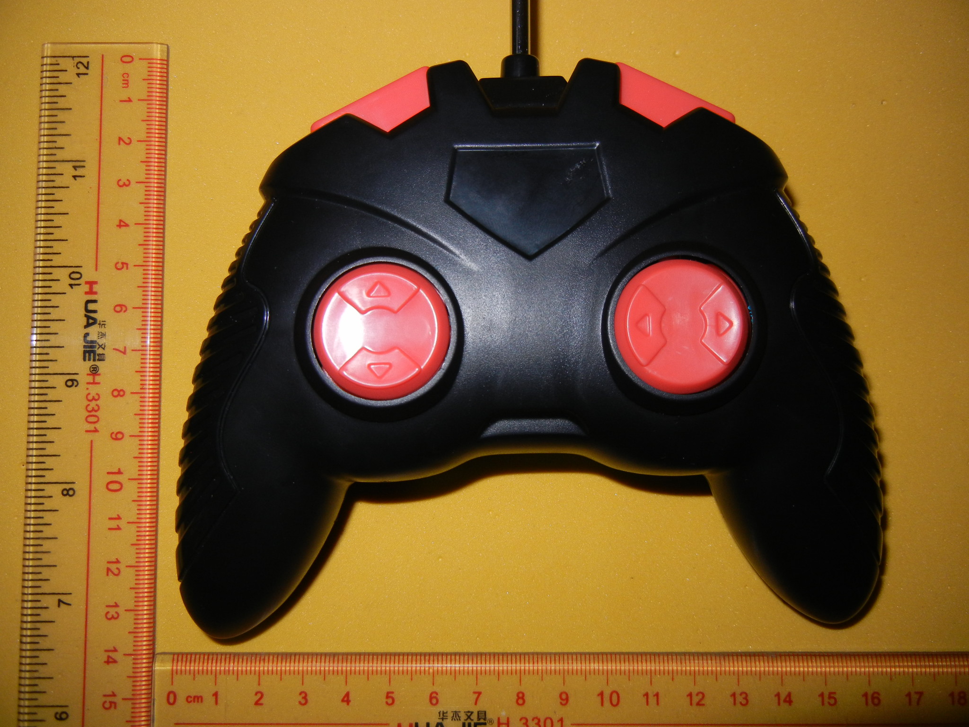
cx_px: 484
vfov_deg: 46.8
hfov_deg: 60.0
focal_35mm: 30
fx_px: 840
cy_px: 364
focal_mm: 5.4
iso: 200
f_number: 7
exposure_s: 1/30
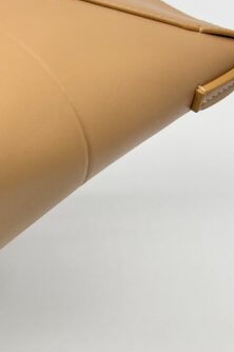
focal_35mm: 83
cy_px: 78
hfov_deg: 15.7
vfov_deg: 24.2
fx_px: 811
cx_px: -59
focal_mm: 5.7
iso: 40
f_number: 1.5
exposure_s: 1/175
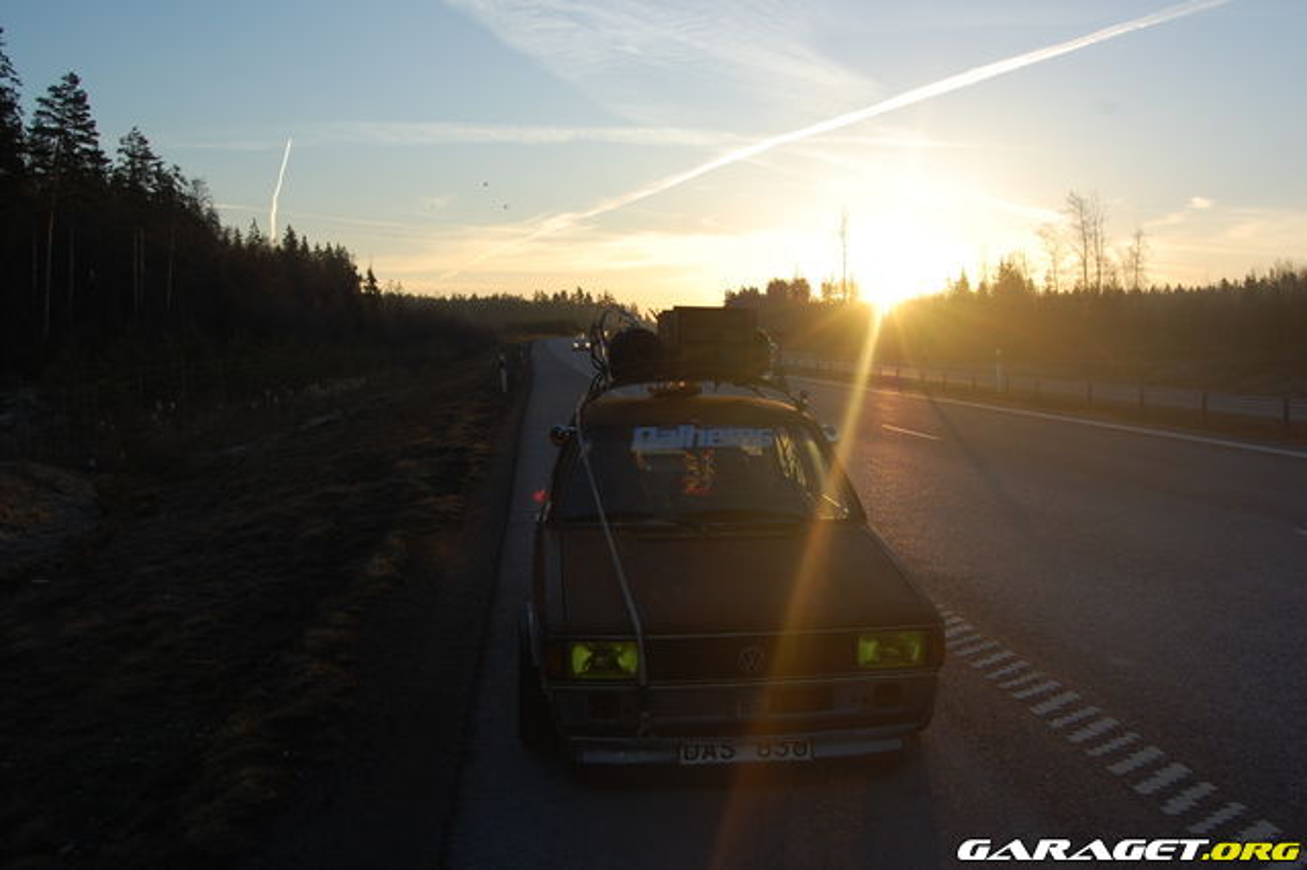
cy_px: 435
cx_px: 654
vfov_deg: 39.9
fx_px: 1197
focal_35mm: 33
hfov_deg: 57.2
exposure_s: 1/250
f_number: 8
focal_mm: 22
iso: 200
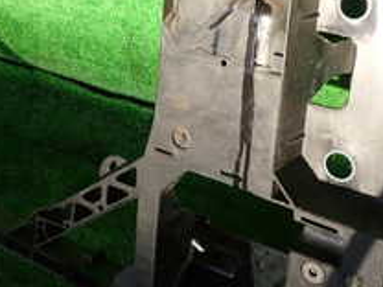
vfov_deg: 20.2
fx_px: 797
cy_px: 53
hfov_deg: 26.7
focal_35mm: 72
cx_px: 99
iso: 100
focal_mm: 4.5
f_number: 2.8
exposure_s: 1/250
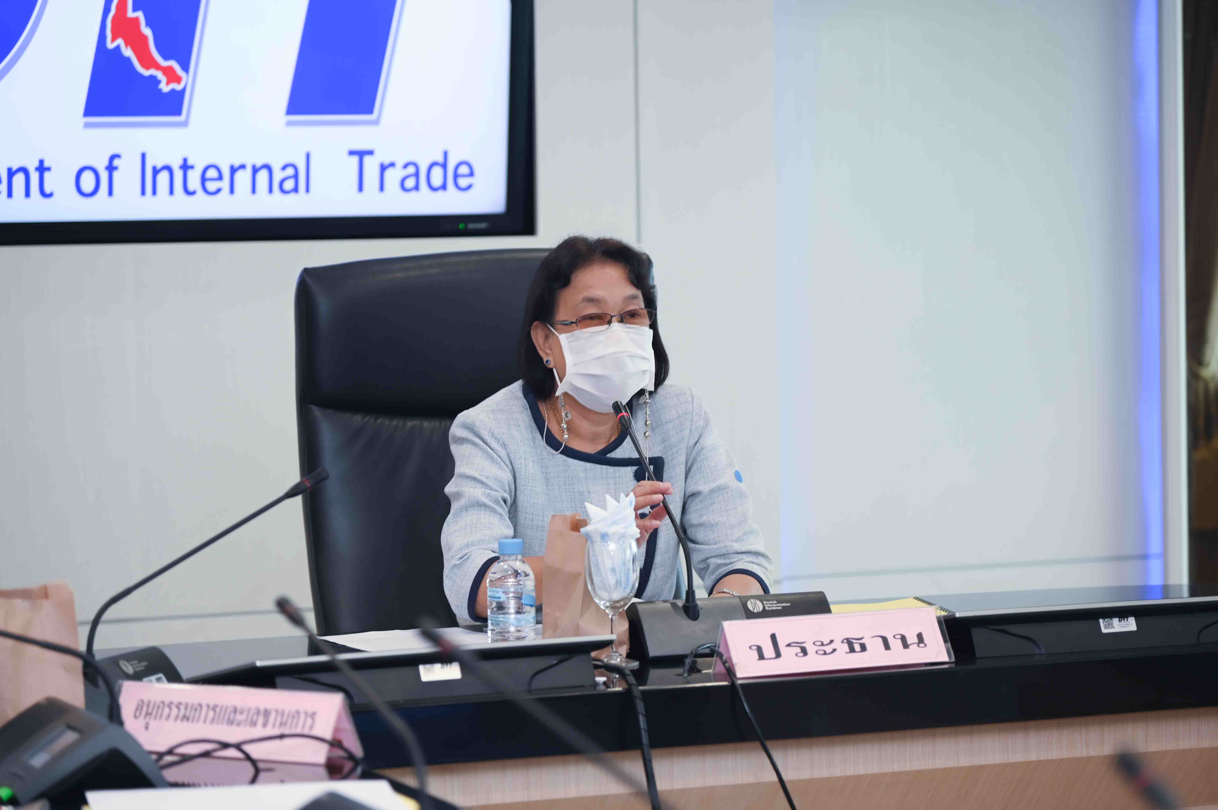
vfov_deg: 12.4
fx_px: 3719
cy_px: 405
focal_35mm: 110
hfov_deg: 18.6
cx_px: 609
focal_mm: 110
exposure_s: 1/60
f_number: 4
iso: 250
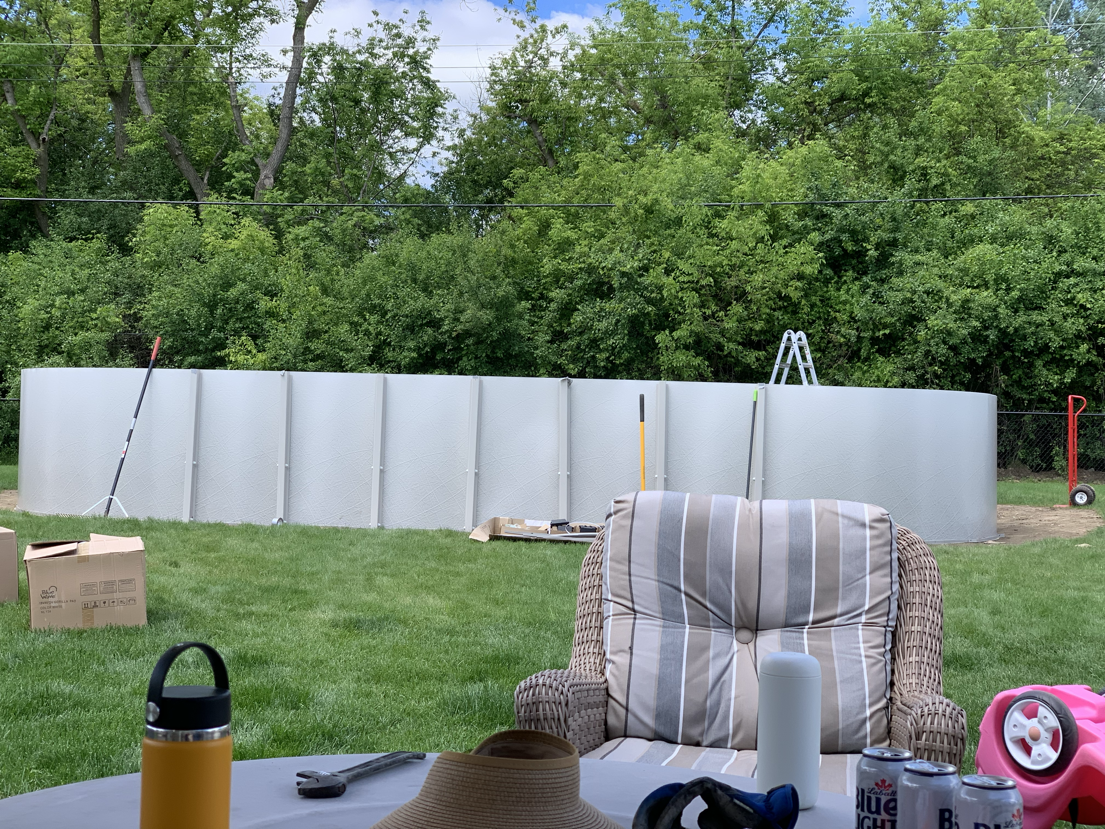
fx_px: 1660
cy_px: 414
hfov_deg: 36.8
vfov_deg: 28.0
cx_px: 552
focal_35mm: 52
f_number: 2.4
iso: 16
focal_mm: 6
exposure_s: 1/375
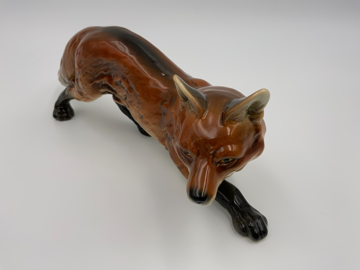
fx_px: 302
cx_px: 180
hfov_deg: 61.7
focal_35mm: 29
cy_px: 135
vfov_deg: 48.2
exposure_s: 1/962
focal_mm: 3
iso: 16
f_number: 1.8
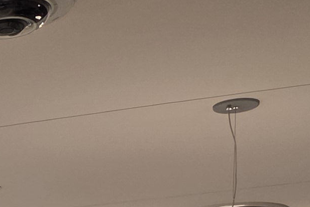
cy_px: 615
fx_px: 1335
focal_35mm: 155
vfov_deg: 7.7
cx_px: -376
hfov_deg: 11.5
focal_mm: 6.25
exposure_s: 1/120
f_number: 1.7
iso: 125
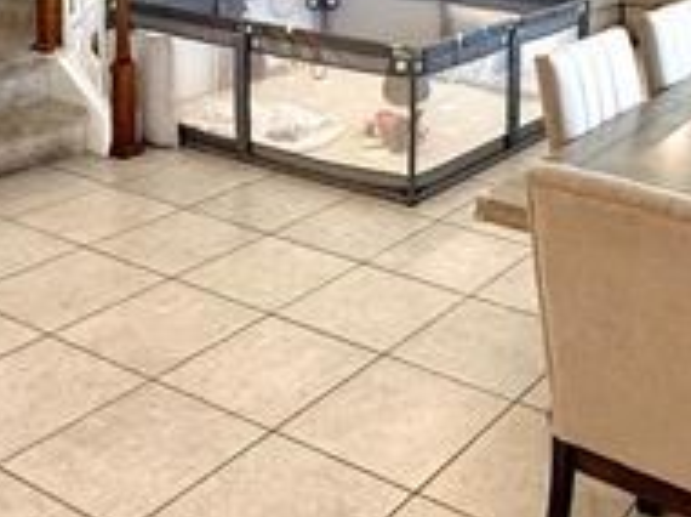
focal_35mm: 52
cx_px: 555
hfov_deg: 35.6
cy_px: -33
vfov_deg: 26.1
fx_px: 1037
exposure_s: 1/120
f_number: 2.2
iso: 160
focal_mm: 2.22
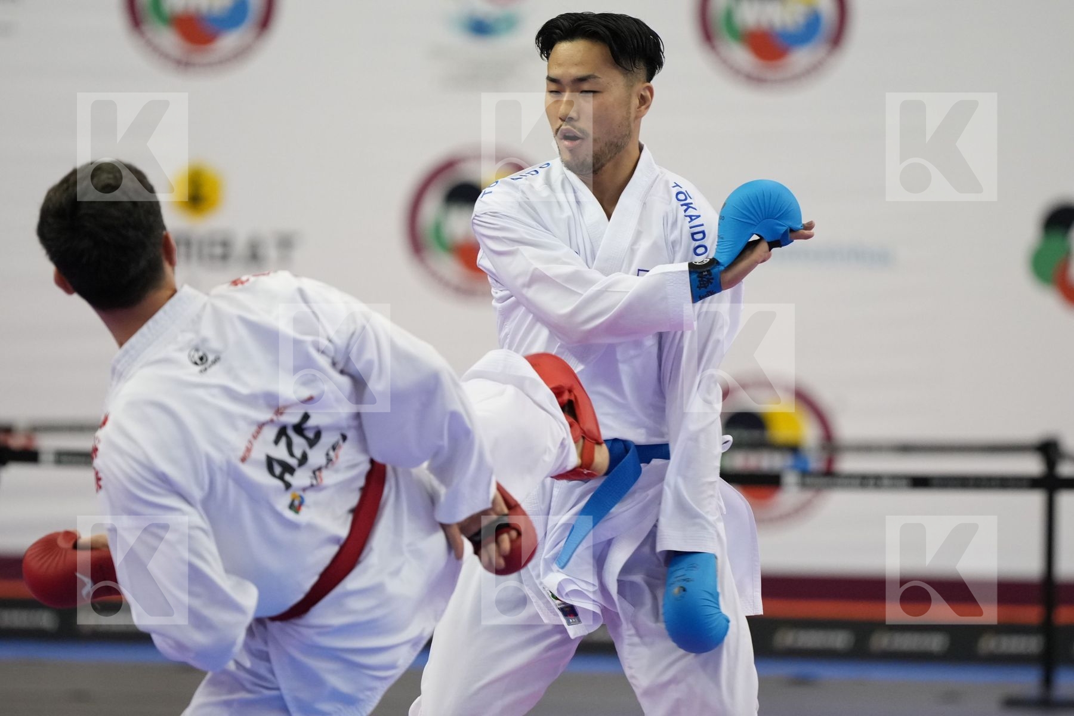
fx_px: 8532
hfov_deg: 7.2
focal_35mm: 286
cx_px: 537
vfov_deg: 4.8
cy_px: 358
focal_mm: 191
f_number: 2.8
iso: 2500
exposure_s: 1/1000
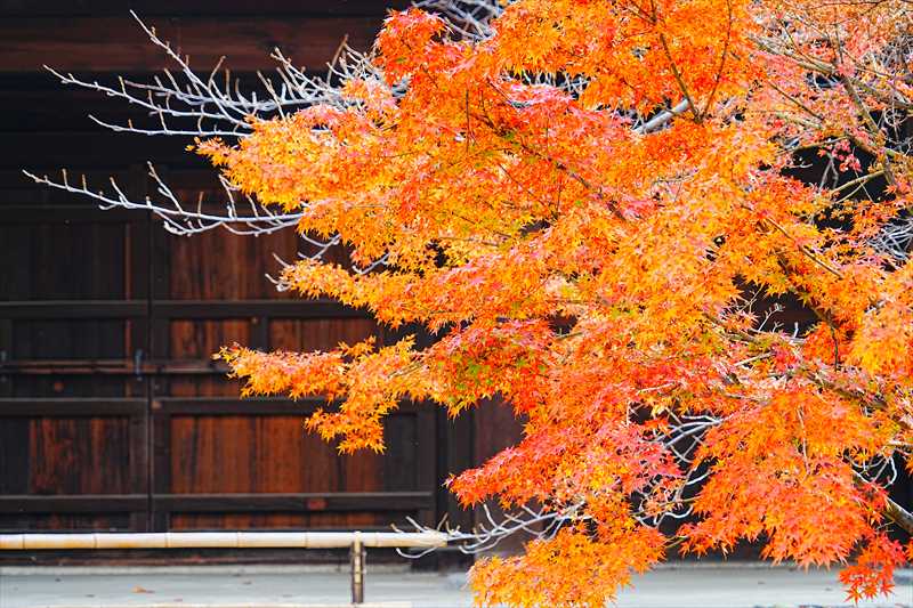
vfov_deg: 12.9
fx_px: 2688
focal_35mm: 106
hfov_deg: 19.3
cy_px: 304
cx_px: 456
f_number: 6.3
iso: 320
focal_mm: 106
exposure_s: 1/125
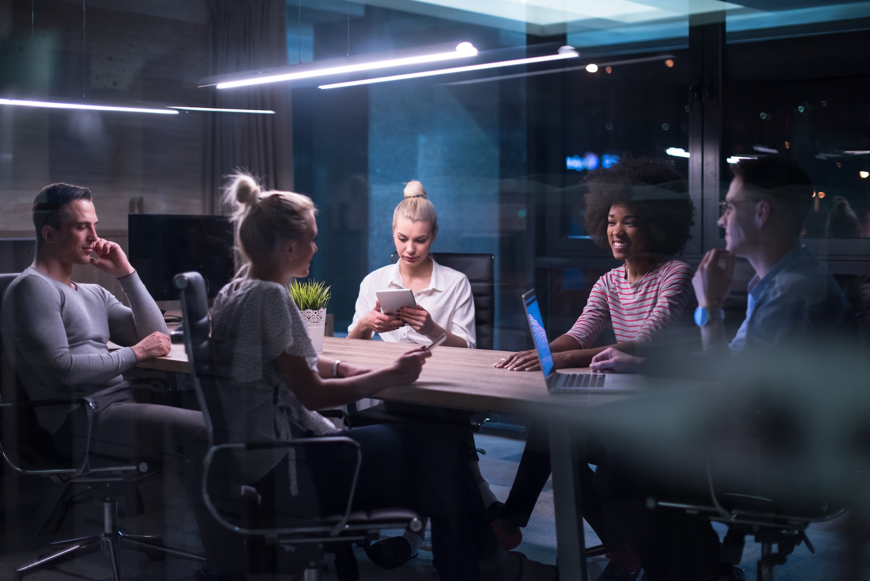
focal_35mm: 50
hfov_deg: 39.6
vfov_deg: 27.0
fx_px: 1209
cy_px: 290
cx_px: 435
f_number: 1.8
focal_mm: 50
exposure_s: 1/250
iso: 640
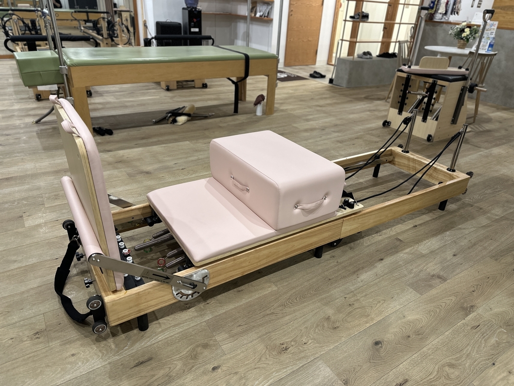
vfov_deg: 56.8
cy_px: 193
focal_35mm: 24
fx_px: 356
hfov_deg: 71.6
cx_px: 257
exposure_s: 1/42
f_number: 1.78
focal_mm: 6.86
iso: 200
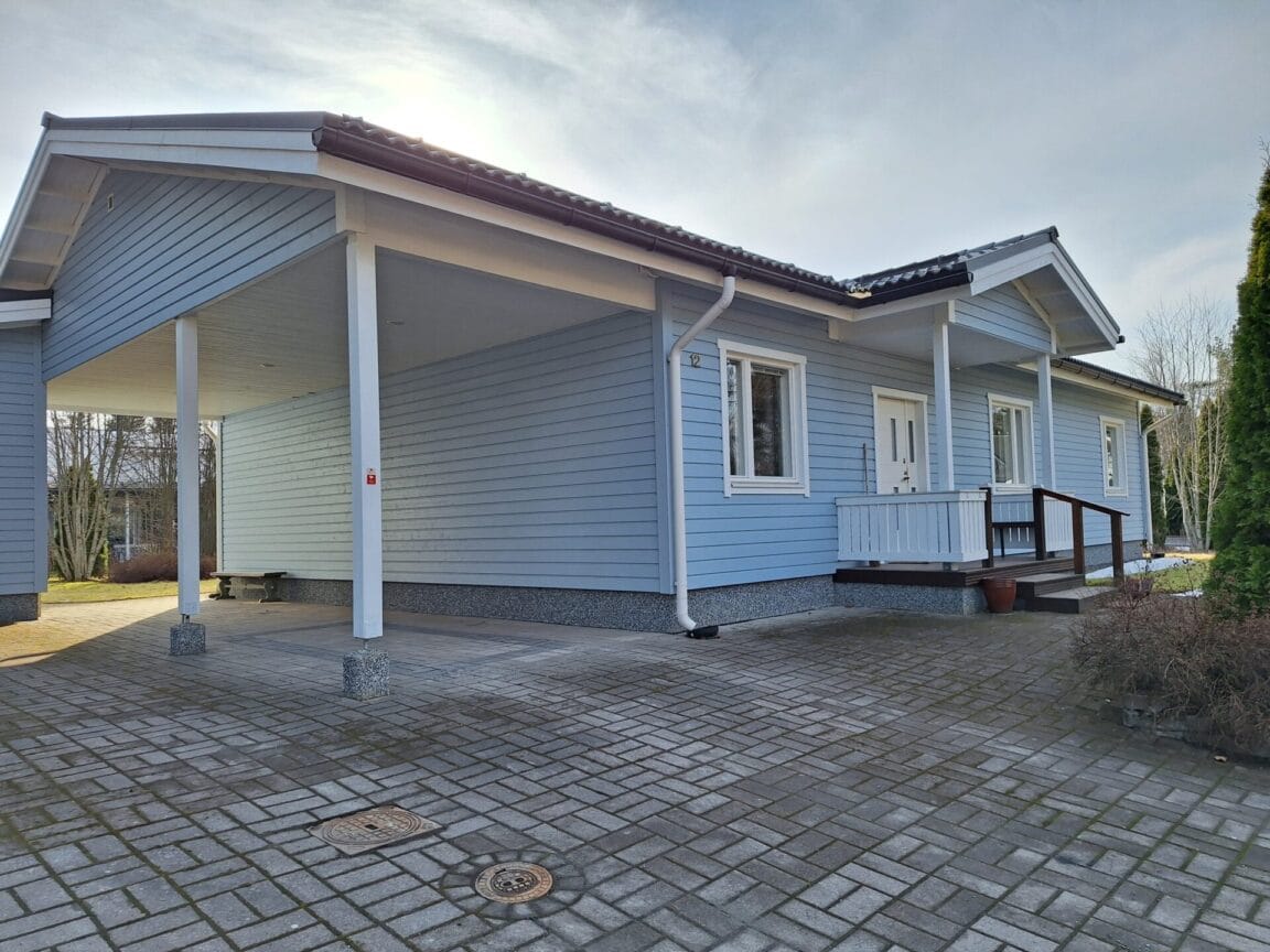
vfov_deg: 58.9
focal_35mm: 23
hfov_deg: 73.9
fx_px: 844
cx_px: 635
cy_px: 476
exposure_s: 1/964
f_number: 1.8
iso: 40
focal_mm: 5.54
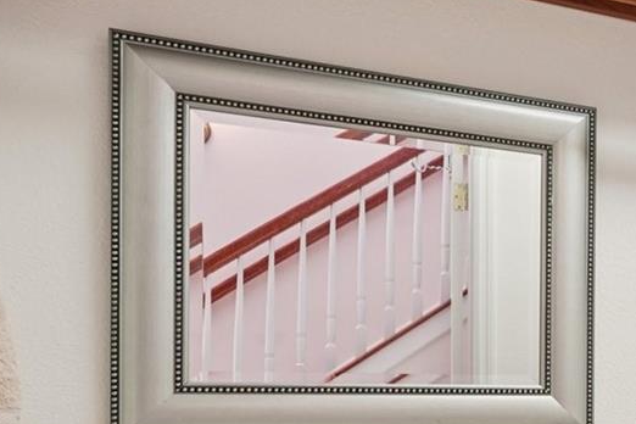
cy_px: 385
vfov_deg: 26.6
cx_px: 781
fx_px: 866
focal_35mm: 49
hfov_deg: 32.5
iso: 400
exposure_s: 1/10
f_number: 8
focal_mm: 16
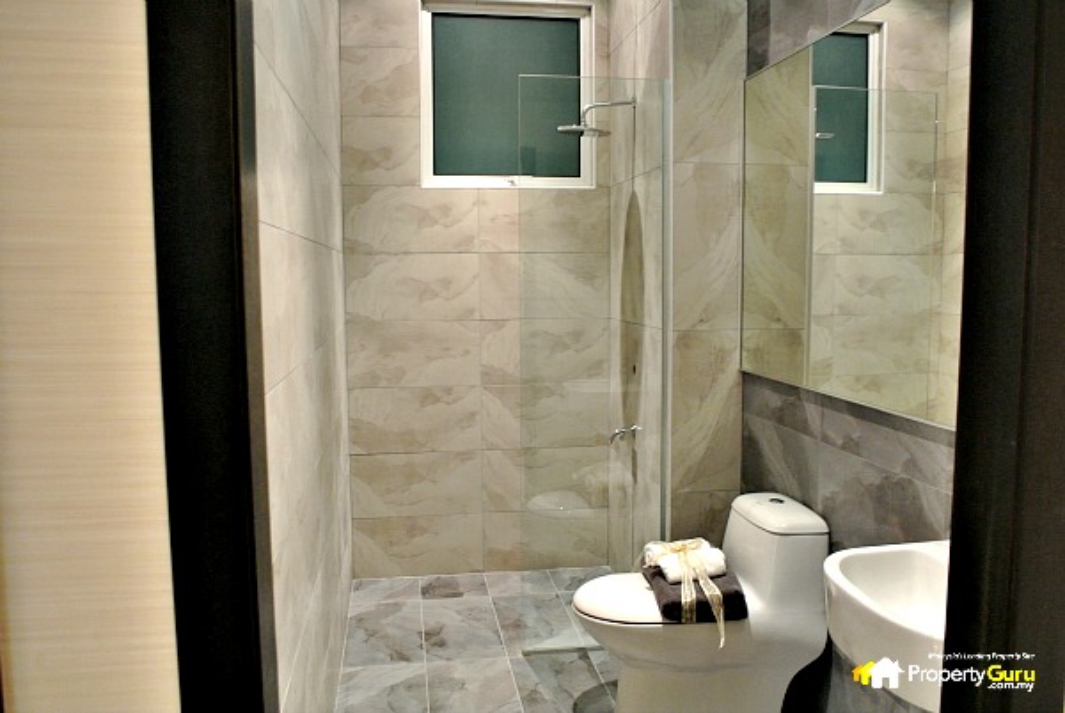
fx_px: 800
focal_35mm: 27
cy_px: 356
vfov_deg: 48.1
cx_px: 532
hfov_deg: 67.3
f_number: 2.8
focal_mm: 10
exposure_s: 1/30
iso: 500
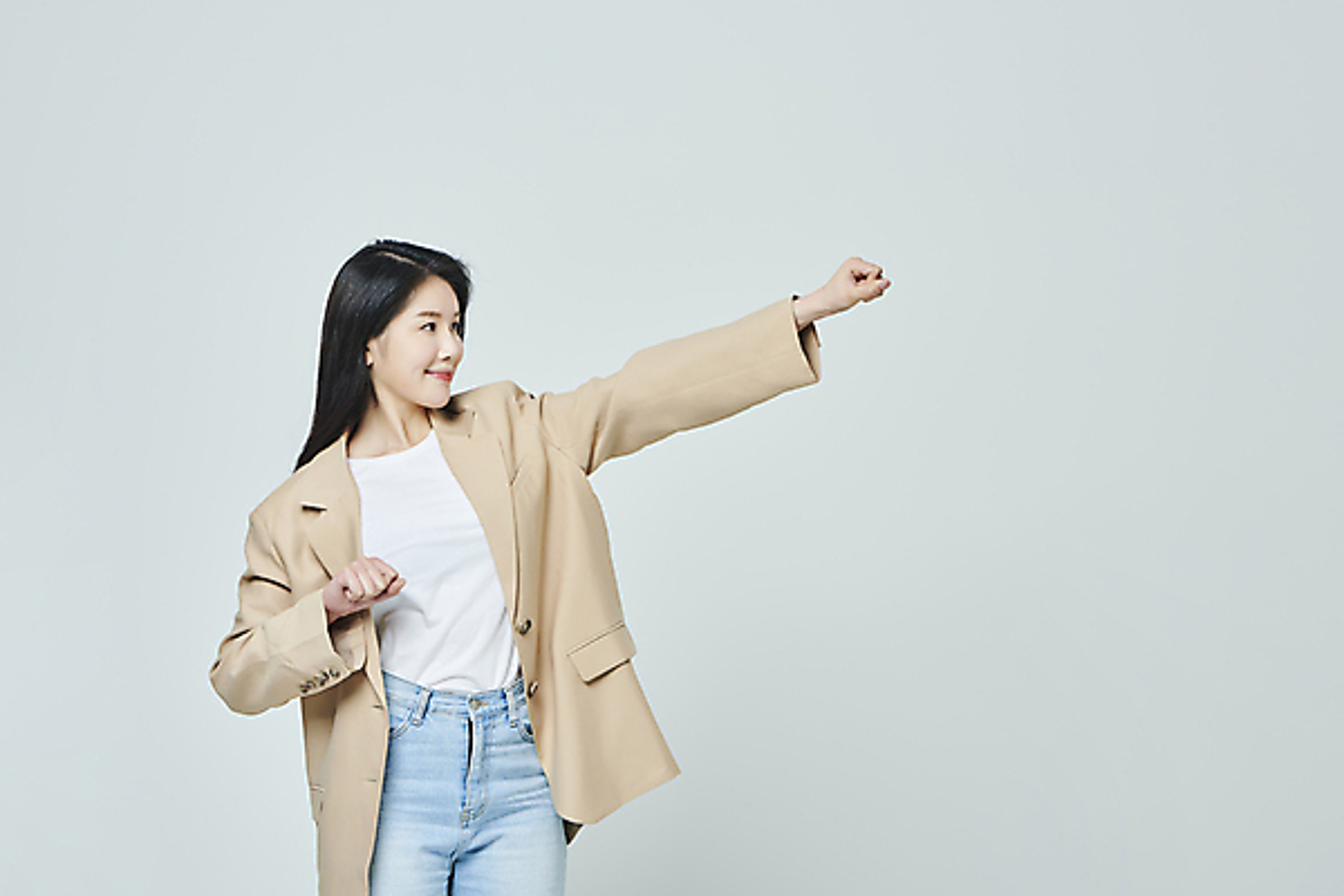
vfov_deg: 19.5
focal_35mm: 70
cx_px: 672
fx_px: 2613
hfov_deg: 28.8
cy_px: 448
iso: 100
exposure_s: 1/125
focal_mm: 70
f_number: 11
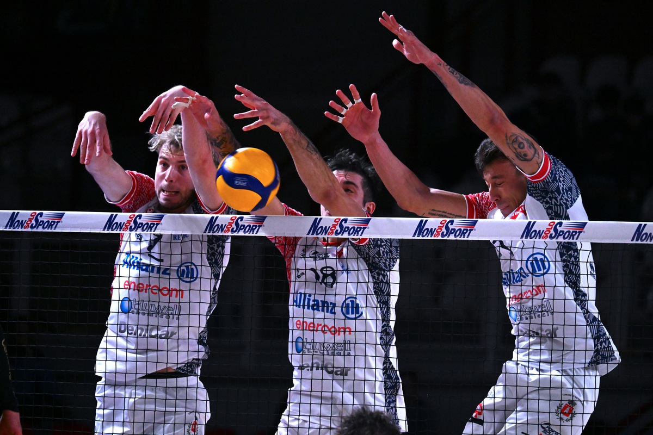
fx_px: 5623
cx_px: 326
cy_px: 218
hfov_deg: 6.6
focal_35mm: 310
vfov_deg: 4.4
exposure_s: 1/1250
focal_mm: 310
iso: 6400
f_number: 6.3
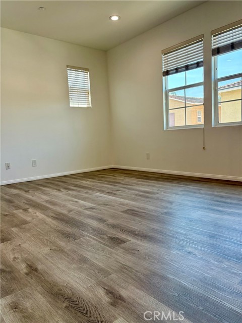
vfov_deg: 67.3
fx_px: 242
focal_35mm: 26
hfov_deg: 53.1
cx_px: 121
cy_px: 162
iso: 100
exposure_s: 1/240
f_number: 1.6
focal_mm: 5.96
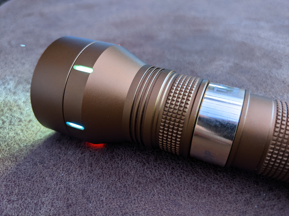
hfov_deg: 65.3
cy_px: 108
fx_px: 225
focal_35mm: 27
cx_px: 144
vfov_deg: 51.4
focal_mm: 4.44
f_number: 1.8
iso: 101
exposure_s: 1/25
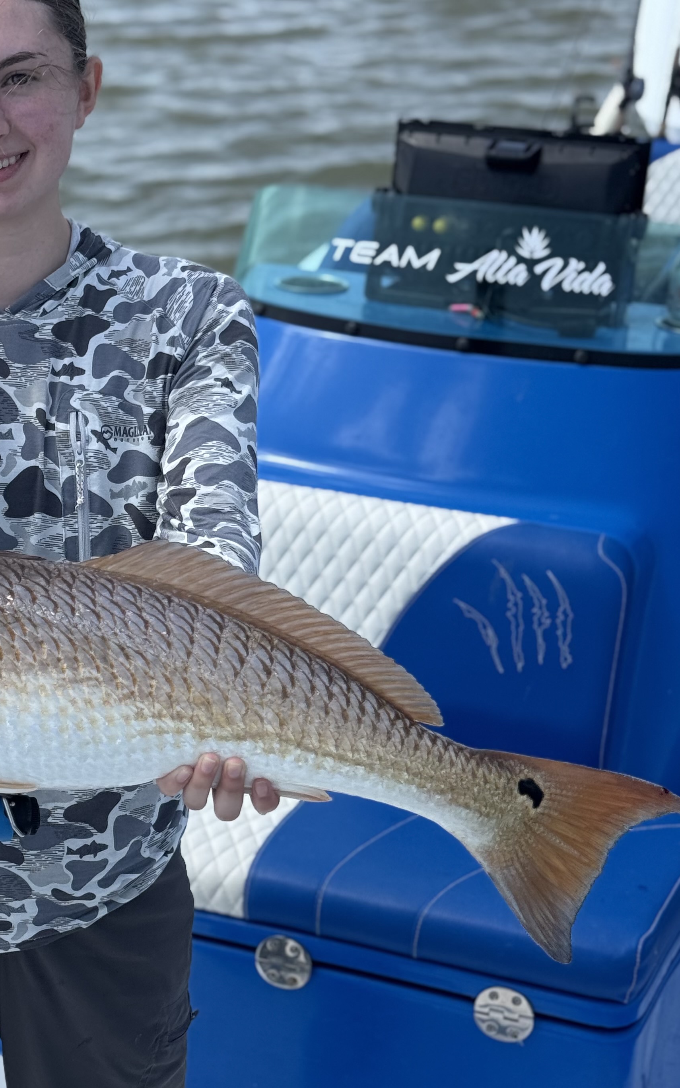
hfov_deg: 17.2
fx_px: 2223
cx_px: 95
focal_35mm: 75
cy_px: 572
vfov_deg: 27.5
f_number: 1.78
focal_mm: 6.76
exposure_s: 1/2833
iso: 64
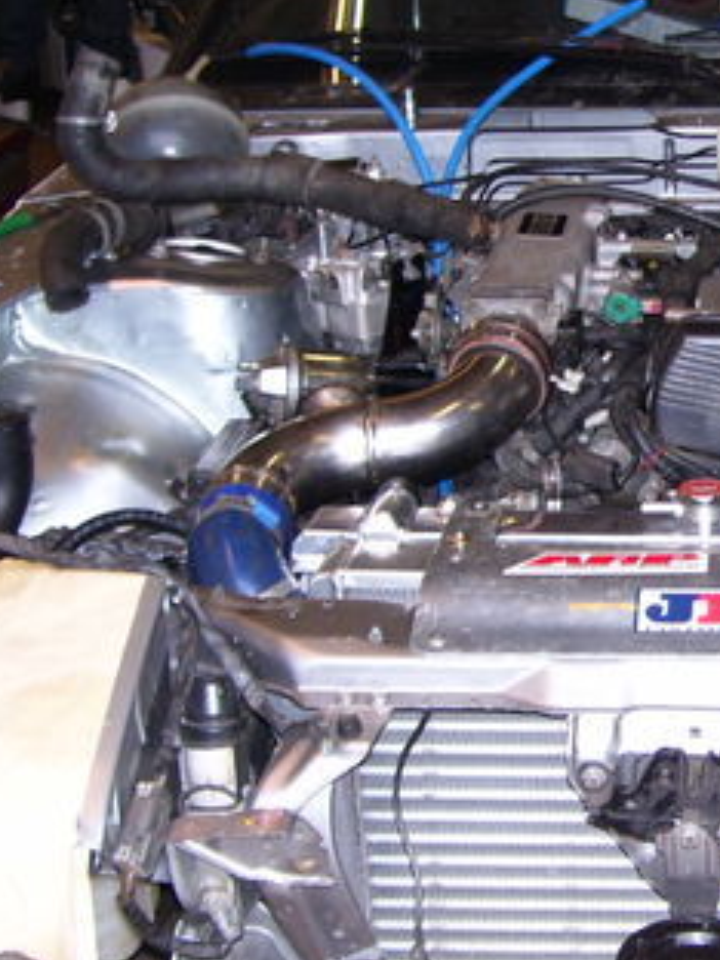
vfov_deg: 25.7
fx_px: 2108
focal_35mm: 76
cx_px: 766
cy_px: 455
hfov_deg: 18.7
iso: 80
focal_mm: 6
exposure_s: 1/60
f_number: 2.7
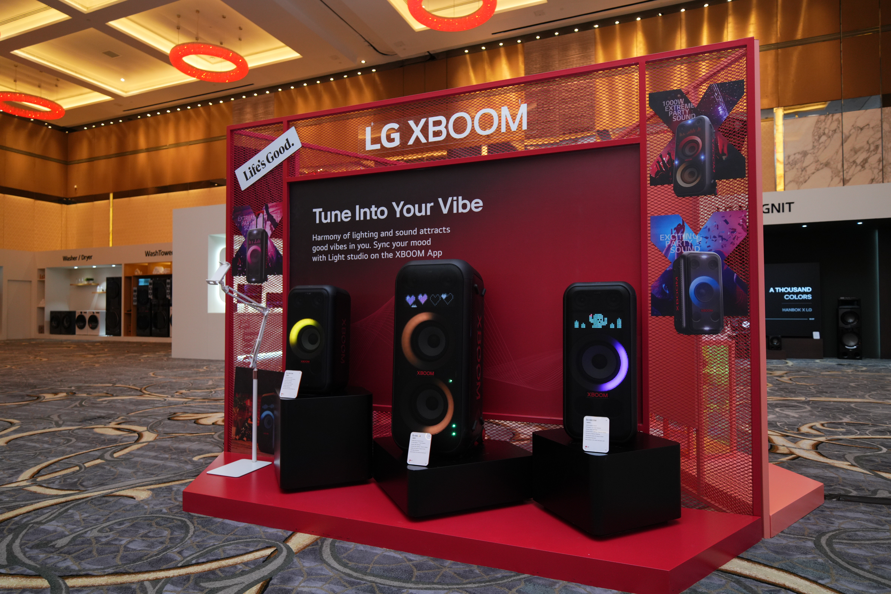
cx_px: 446
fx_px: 520
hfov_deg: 81.2
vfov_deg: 59.5
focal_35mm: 21
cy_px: 297
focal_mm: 21
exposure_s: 1/125
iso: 640
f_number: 4
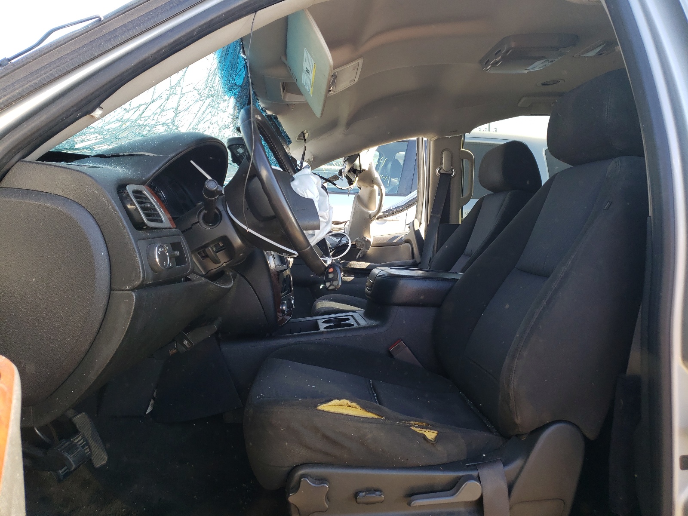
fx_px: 517
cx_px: 344
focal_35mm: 26
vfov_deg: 53.1
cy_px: 258
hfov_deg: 67.3
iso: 50
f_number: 1.5
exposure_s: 1/250
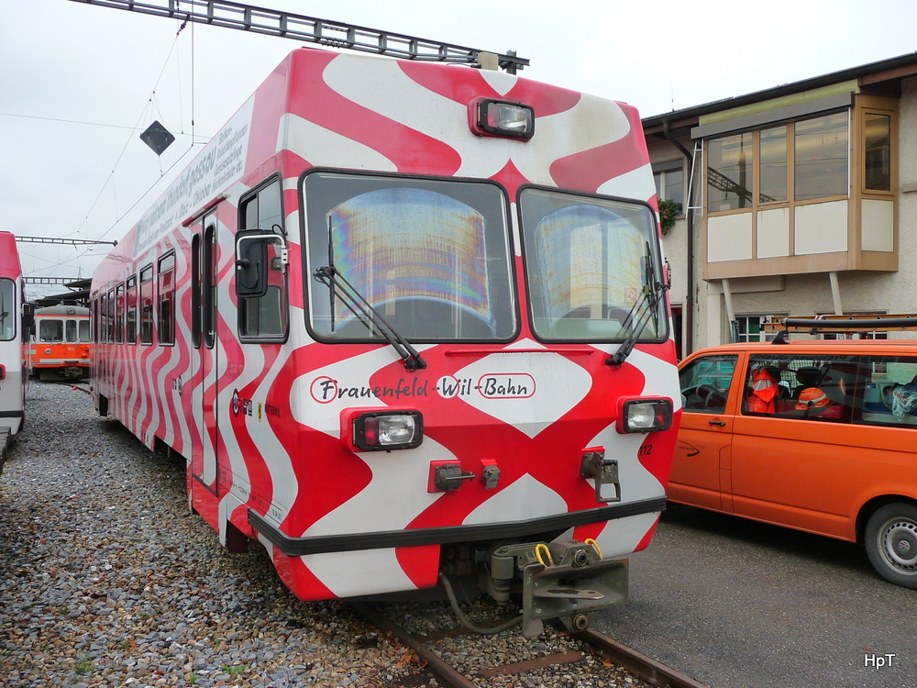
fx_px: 795
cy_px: 344
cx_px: 458
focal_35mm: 30
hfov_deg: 60.0
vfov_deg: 46.8
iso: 160
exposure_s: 1/200
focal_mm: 5
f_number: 3.4
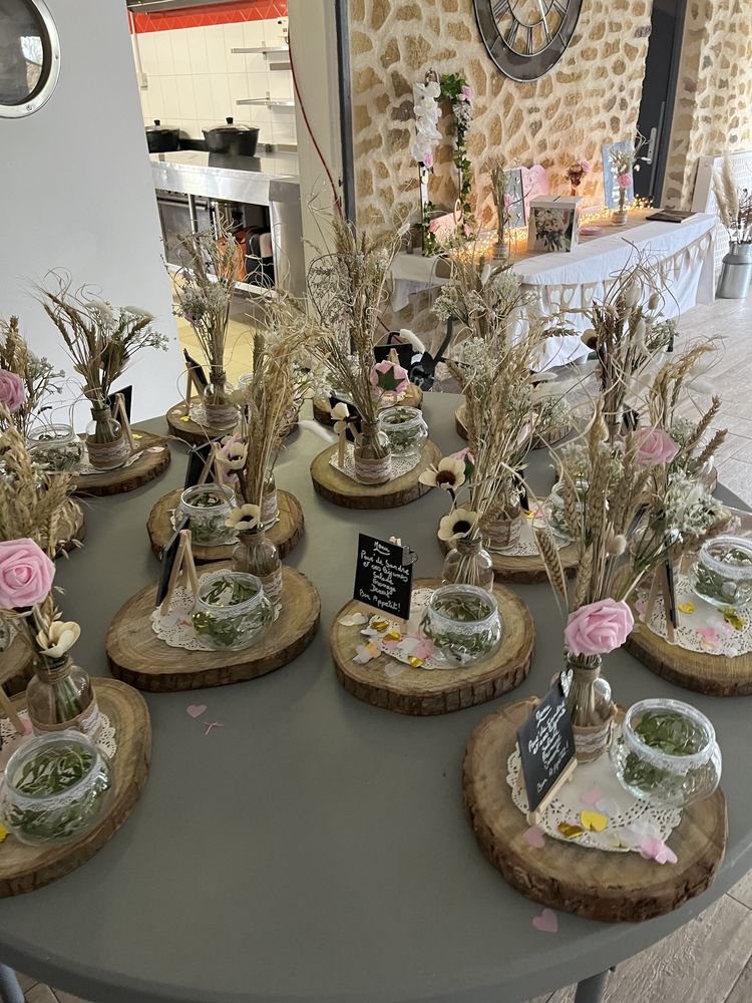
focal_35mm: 26
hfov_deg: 53.1
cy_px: 502
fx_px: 753
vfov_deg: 67.3
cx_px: 376
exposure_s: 1/50
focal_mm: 5.1
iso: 400
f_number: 1.6
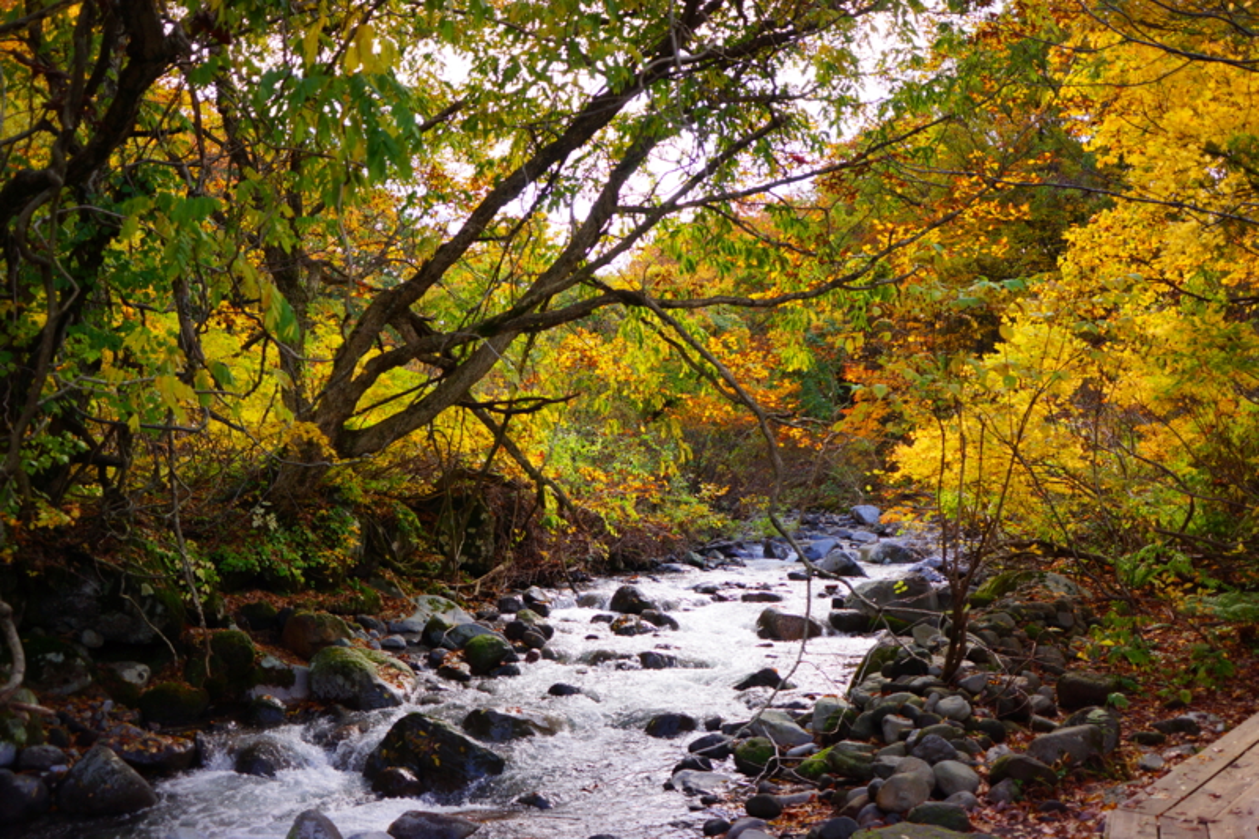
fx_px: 1049
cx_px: 630
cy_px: 420
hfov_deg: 61.9
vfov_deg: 43.6
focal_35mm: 30
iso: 100
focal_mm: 20
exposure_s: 1/320
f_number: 2.8
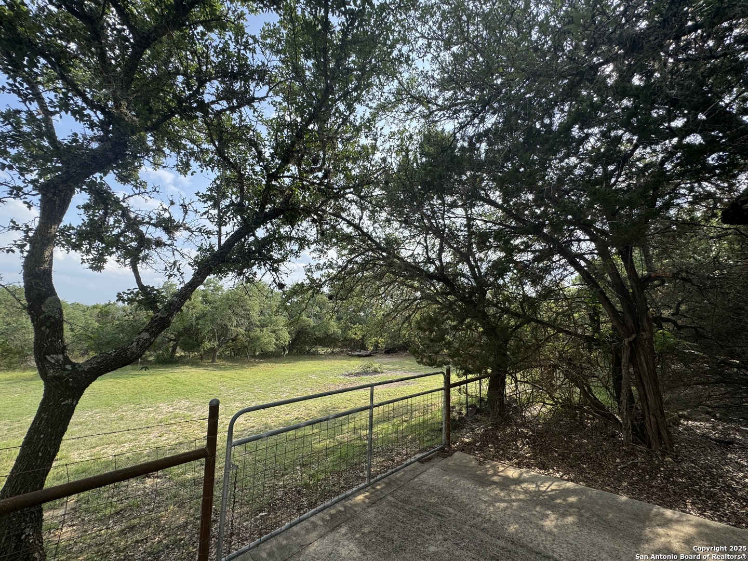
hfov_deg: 102.1
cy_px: 280
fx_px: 303
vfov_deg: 85.7
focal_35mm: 14
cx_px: 374
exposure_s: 1/620
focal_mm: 2.22
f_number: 2.2
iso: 40
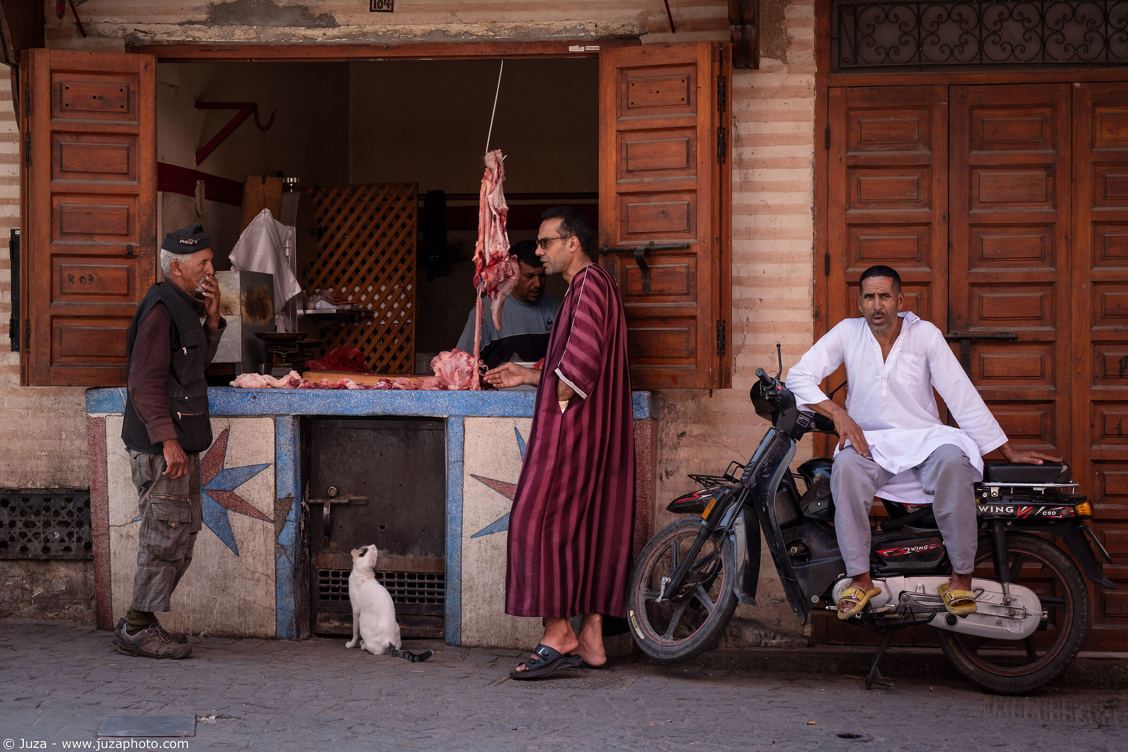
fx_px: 2632
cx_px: 564
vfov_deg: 16.3
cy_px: 376
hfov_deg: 24.2
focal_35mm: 84
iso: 200
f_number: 5.6
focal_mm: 56
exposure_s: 1/140
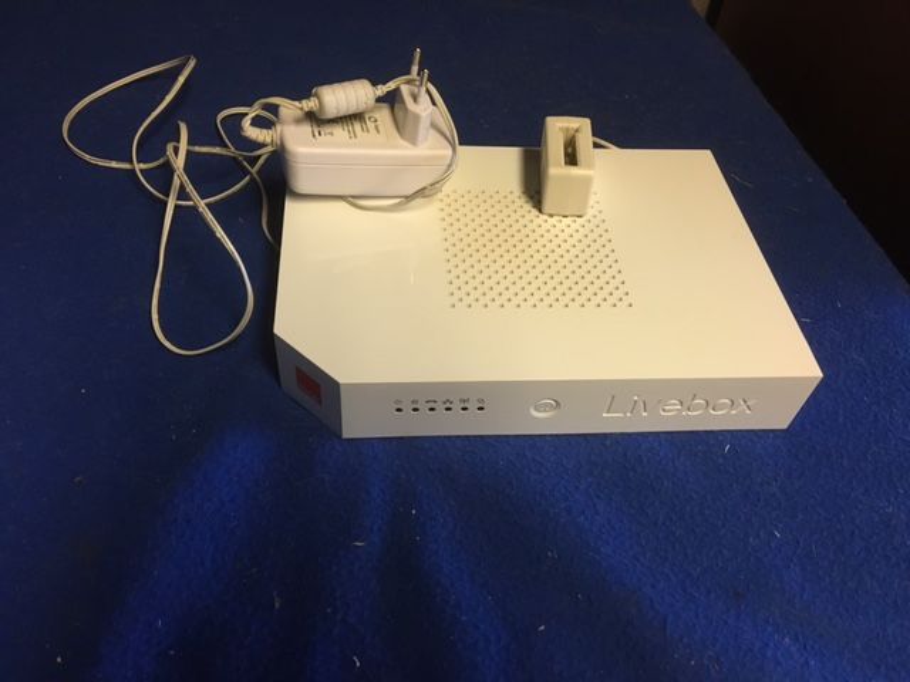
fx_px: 762
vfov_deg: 48.2
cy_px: 341
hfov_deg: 61.7
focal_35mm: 29
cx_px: 455
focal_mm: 4.15
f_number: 2.2
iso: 160
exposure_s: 1/33
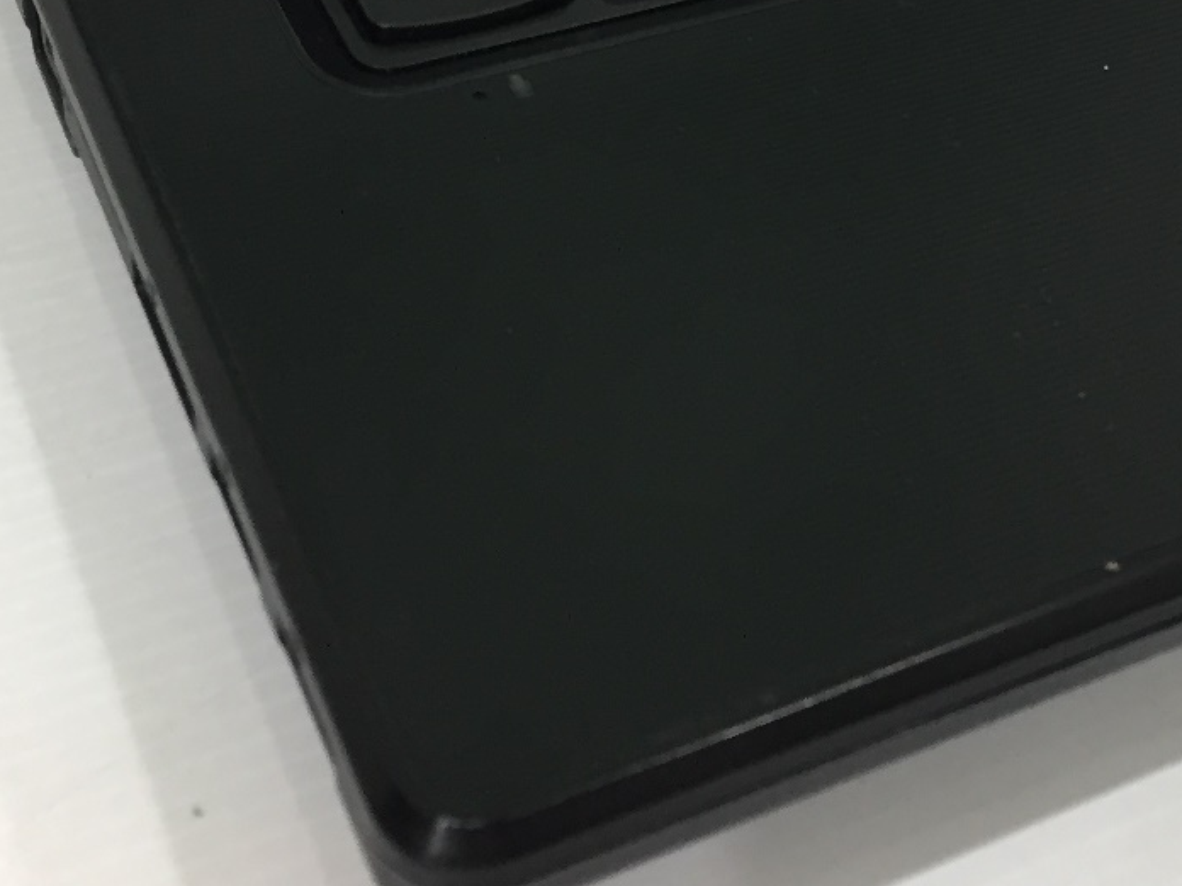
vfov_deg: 20.7
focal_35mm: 68
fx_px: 2322
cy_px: -71
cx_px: 888
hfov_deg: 28.1
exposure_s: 1/33
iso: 125
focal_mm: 4.15
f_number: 2.2
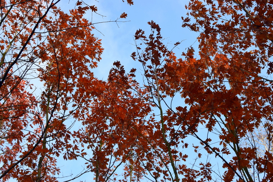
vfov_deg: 25.8
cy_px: 91
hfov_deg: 37.8
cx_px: 136
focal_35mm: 52
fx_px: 398
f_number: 9
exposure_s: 1/125
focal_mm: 35
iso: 400
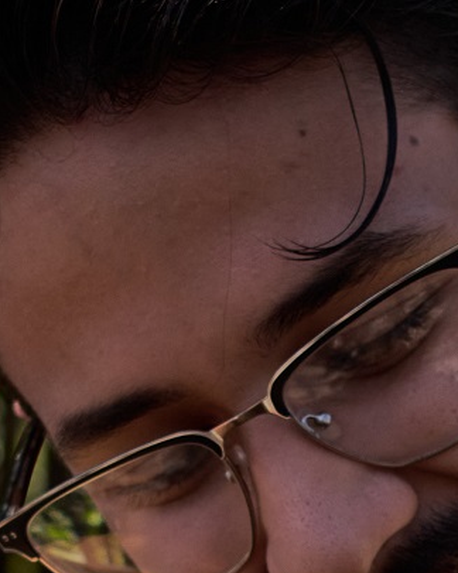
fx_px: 4236
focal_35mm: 250
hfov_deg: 6.2
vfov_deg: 7.6
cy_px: 863
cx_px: 506
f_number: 4.8
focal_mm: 40
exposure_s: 1/800
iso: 400
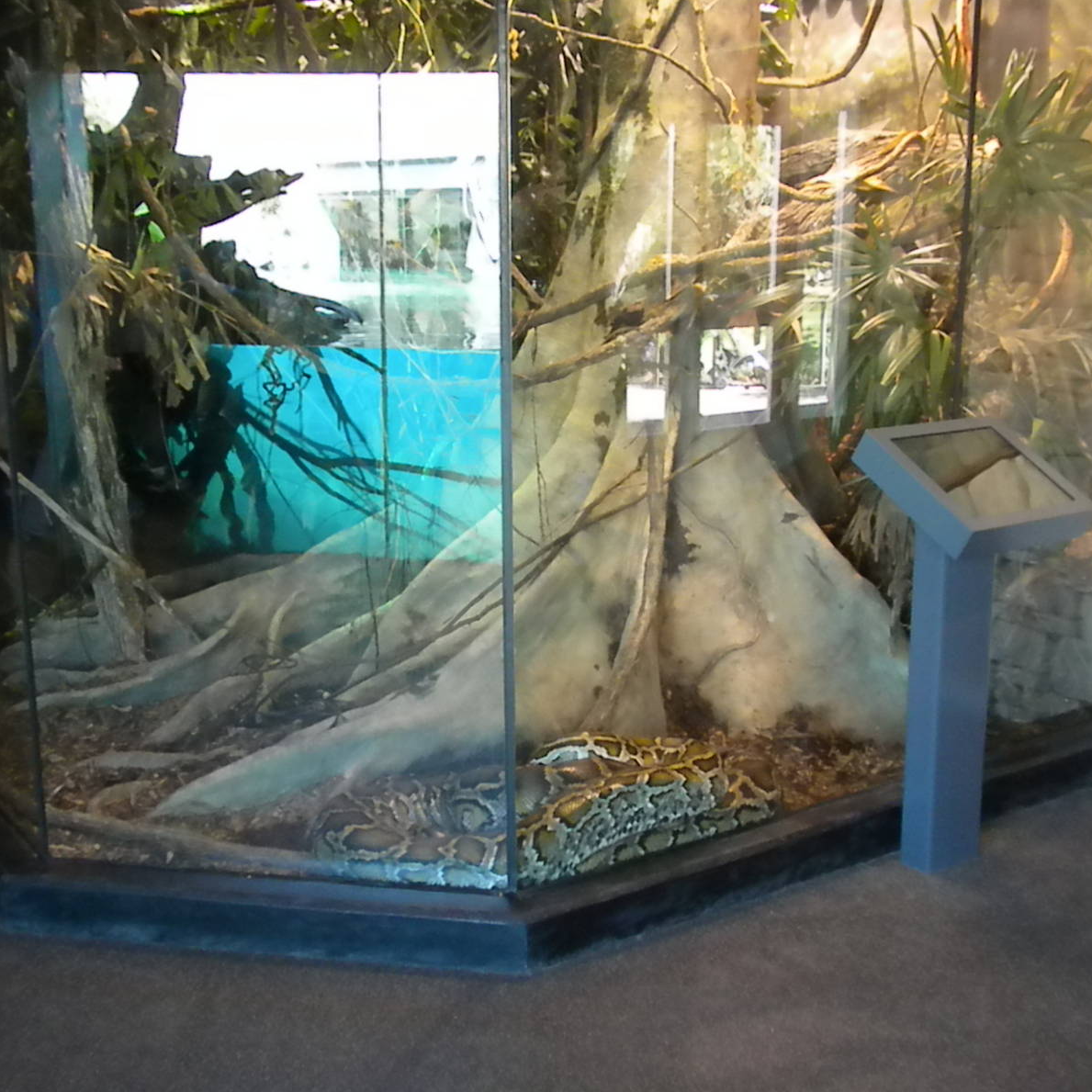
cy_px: 542
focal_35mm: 44
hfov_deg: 38.3
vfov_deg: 38.3
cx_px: 571
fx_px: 1570
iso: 736
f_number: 3.5
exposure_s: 1/58.3
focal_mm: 6.6
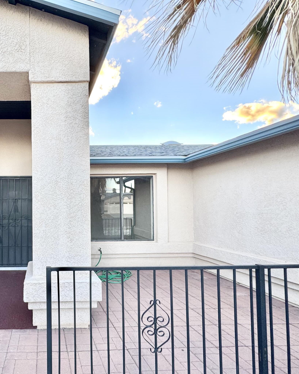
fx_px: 221
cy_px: 202
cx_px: 46
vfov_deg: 80.2
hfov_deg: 60.6
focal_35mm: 20
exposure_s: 1/99
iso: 64
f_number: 2.2
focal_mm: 2.22
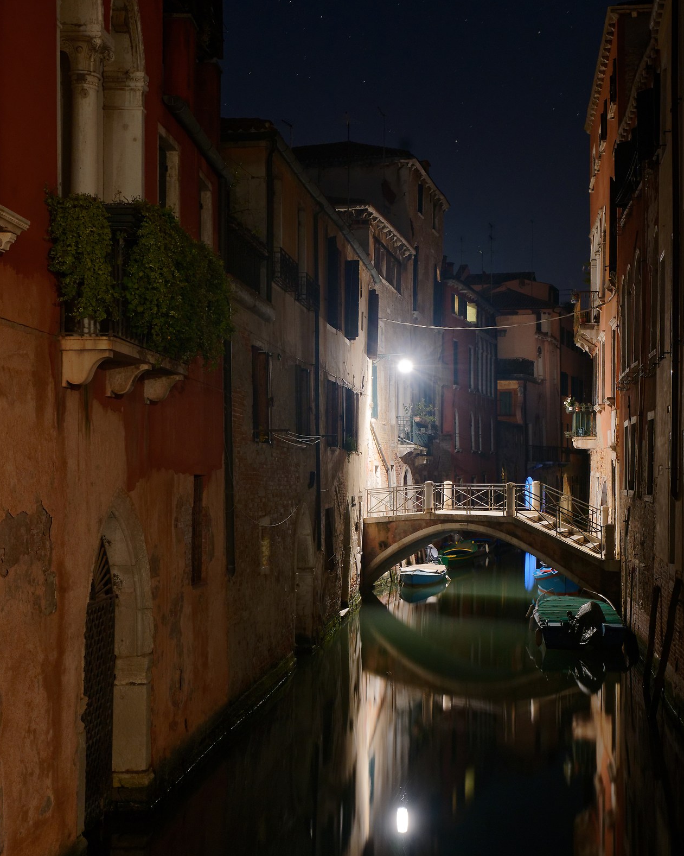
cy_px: 432
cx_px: 481
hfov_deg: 29.9
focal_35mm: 50
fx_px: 1266
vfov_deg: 37.3
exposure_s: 20
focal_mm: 35
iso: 400
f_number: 8
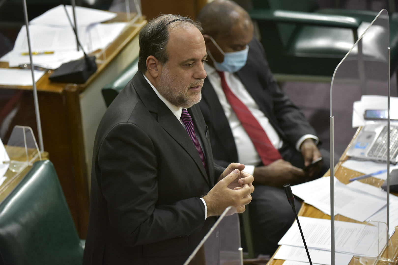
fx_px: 2211
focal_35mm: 200
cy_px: 132
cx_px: 199
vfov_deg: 6.9
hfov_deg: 10.3
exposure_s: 1/125
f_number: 4
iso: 2000
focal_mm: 200
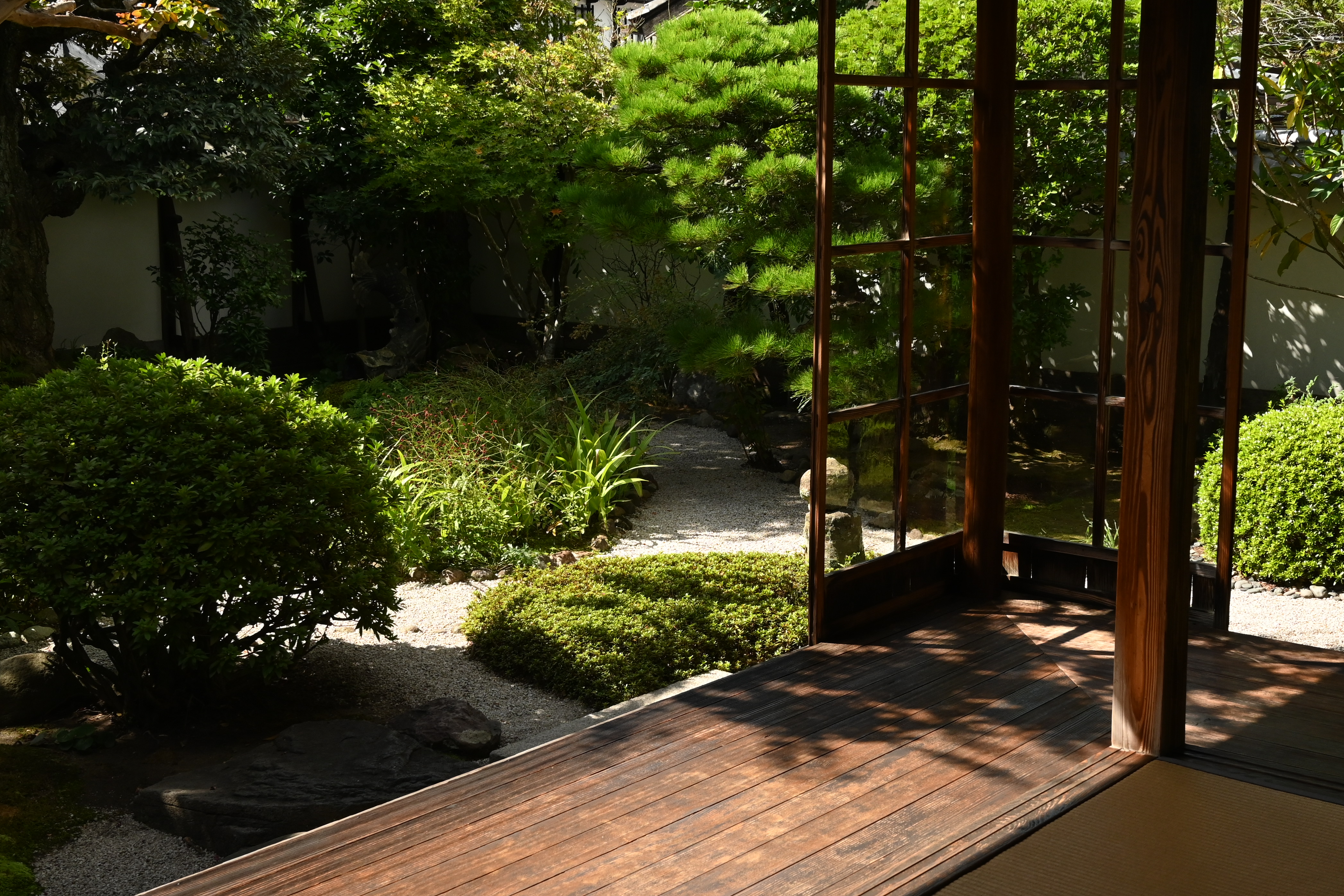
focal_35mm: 48
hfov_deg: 41.1
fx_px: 1792
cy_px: 415
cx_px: 720
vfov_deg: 28.1
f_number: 7.1
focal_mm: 24
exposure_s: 1/500
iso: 400
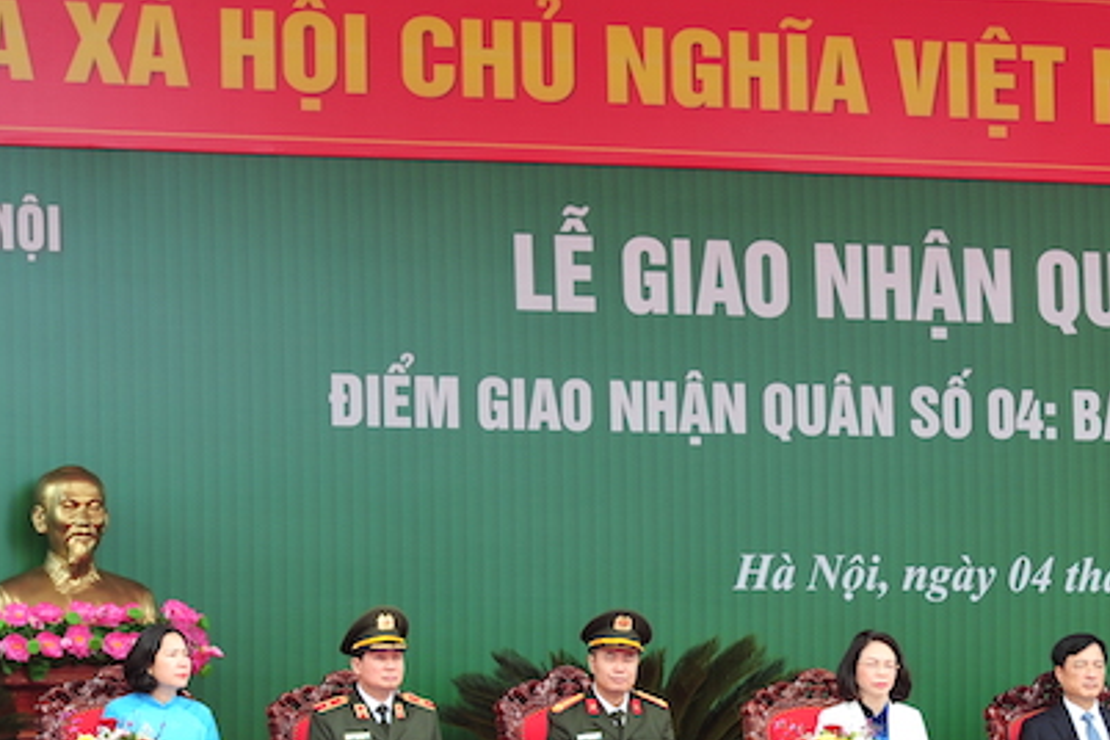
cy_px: 652
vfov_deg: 7.2
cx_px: 845
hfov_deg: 10.9
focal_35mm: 189
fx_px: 5827
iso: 320
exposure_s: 1/160
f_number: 4
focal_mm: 95
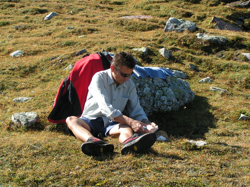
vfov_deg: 20.4
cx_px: 125
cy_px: 94
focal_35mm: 72
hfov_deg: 27.0
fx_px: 520
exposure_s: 1/320
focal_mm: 11
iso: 50
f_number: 5
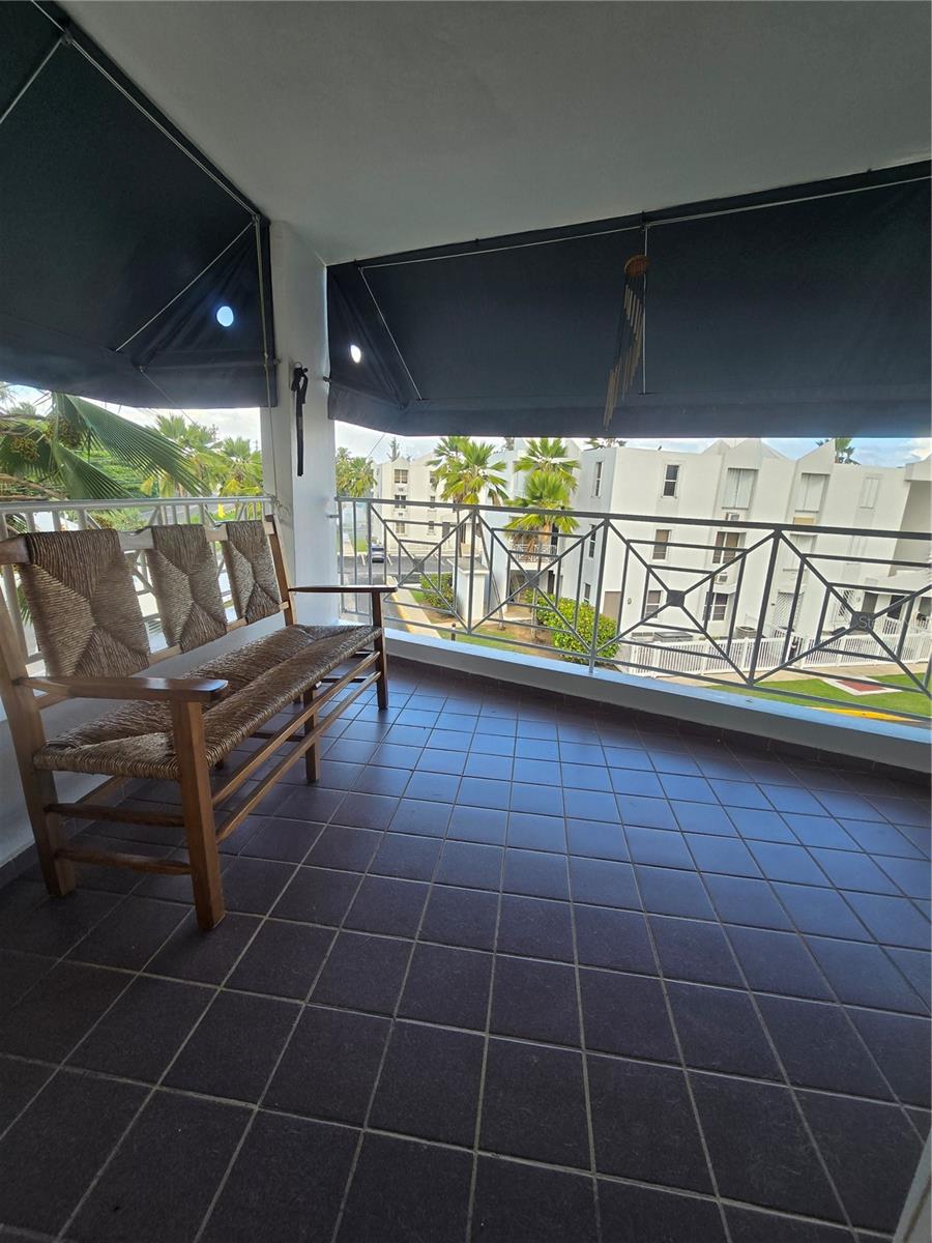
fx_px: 467
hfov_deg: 89.9
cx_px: 466
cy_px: 622
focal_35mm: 13
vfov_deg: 106.2
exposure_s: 1/253
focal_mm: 2.2
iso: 50
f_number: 2.2
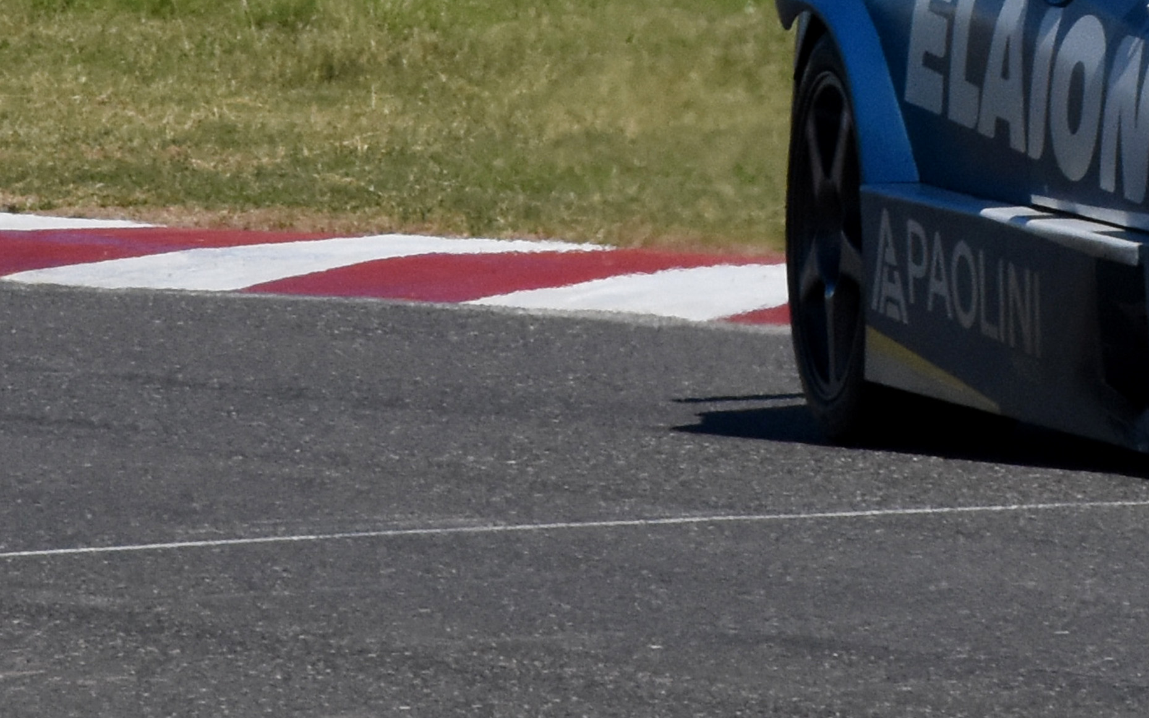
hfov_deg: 3.0
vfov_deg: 1.9
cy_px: -374
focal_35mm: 691
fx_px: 21637
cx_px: 1301
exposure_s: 1/1250
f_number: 16
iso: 1000
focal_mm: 140
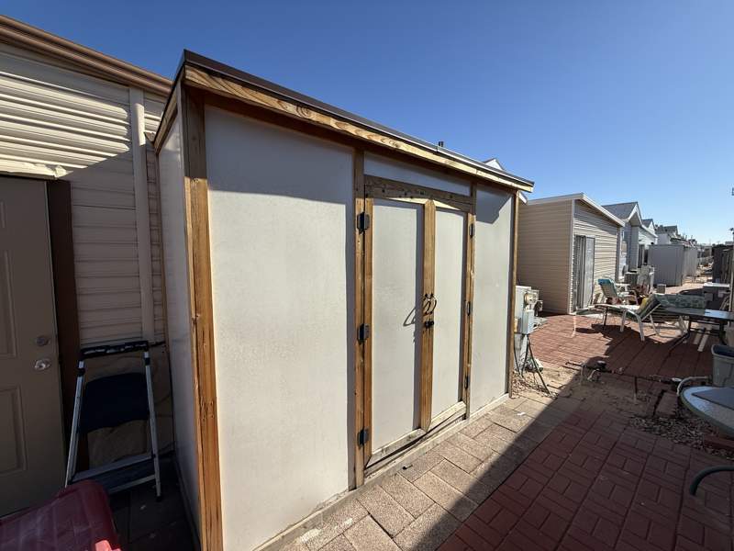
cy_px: 276
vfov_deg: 85.7
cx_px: 367
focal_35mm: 14
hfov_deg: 102.1
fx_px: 297
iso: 50
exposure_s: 1/2976
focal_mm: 2.22
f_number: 2.2
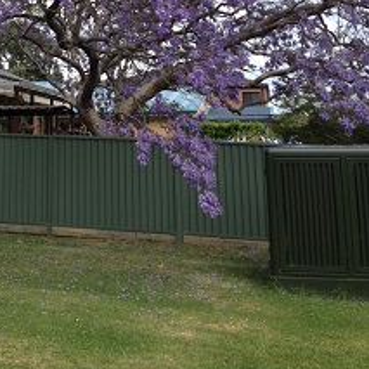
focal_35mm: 58
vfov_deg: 28.4
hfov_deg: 29.3
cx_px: 111
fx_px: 699
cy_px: 38
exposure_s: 1/1082
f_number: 2.4
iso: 50
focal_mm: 4.28
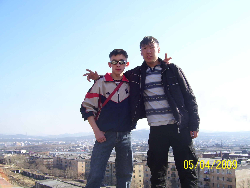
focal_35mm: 36
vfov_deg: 39.7
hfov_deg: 51.4
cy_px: 94
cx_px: 125
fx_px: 260
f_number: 4.8
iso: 80
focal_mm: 6
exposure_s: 1/250
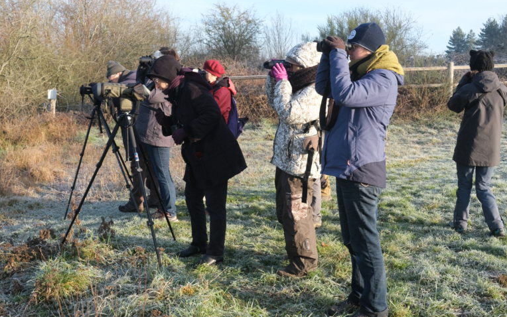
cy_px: 156
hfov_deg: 47.2
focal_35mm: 42
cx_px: 254
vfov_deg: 30.6
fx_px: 581
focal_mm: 27
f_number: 8
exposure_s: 1/250
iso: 500
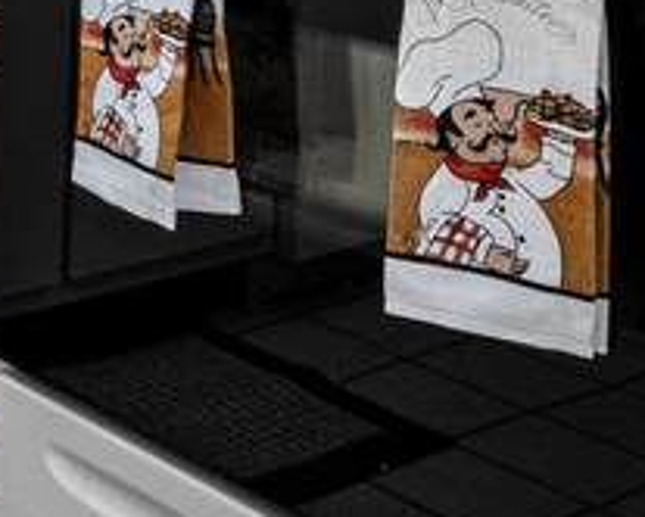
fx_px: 1662
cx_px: -296
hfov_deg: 19.4
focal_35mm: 87
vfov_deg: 15.6
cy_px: -358
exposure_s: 1/8
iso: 400
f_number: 8
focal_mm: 10
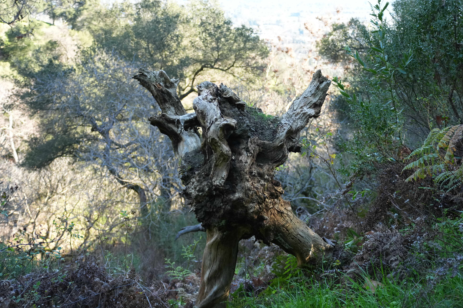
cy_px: 170
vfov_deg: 32.6
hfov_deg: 47.4
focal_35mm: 41
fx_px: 527
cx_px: 238
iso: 2000
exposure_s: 1/640
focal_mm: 37
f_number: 4.5
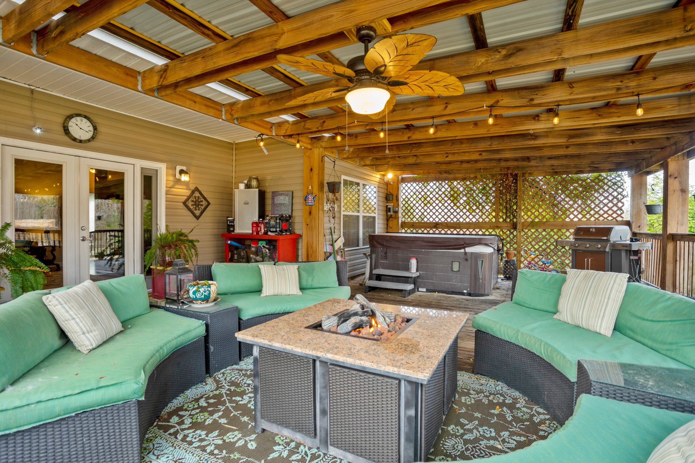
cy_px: 232
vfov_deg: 70.4
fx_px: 328
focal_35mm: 17
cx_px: 348
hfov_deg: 93.3
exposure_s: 1/13
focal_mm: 17
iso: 200
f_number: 8
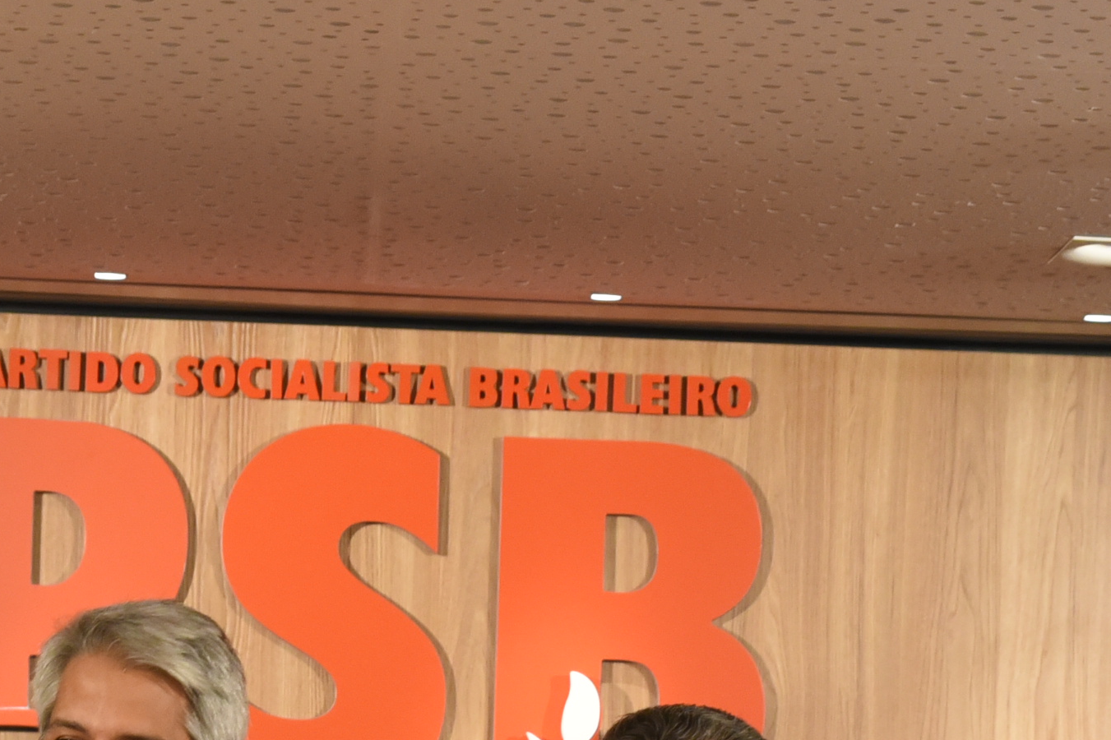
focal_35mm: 147
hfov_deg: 14.0
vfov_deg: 9.1
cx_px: 540
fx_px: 4535
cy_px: 1082
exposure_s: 1/125
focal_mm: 44
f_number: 4.5
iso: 2500
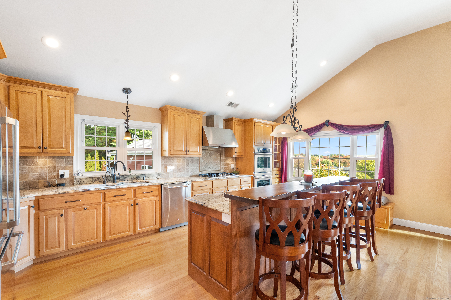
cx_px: 226
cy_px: 150
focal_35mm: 16
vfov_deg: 72.1
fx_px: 207
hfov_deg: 95.0
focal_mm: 16.5
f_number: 8
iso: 2500
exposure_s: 1/30
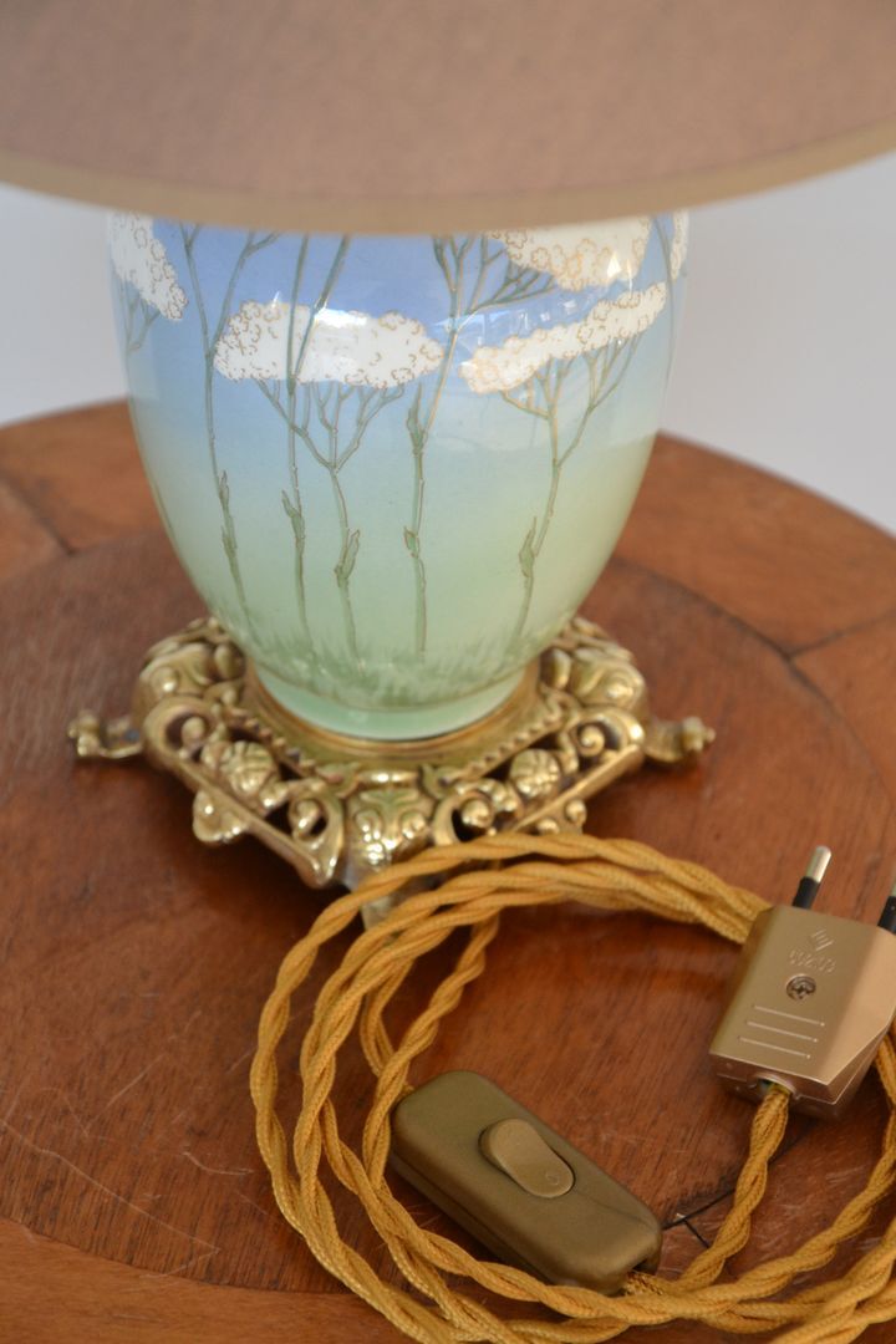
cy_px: 672
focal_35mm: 99
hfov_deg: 13.8
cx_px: 448
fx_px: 3696
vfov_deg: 20.6
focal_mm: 66
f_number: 5.3
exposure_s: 1/125
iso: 1100
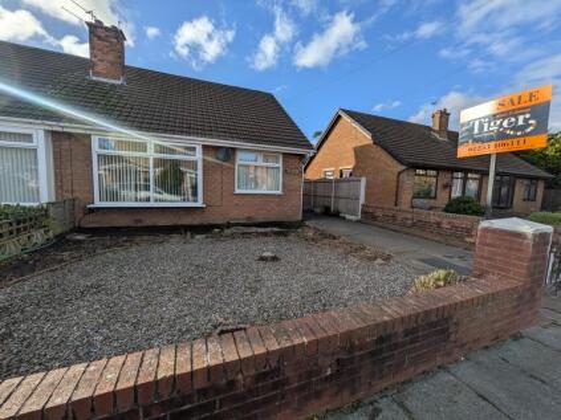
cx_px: 280
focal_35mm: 14
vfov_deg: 85.6
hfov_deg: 102.1
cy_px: 210
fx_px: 227
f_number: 2.2
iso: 48
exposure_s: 1/2137
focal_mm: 1.83
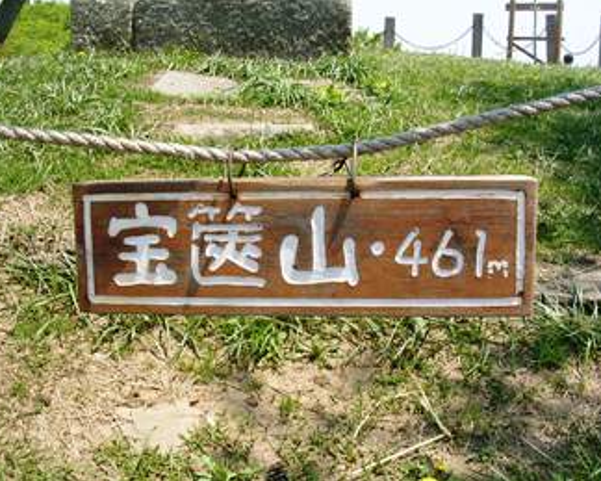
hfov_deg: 45.8
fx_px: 711
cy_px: 240
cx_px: 300
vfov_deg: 37.3
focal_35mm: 40
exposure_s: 1/146
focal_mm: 5.8
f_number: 5.6
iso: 50
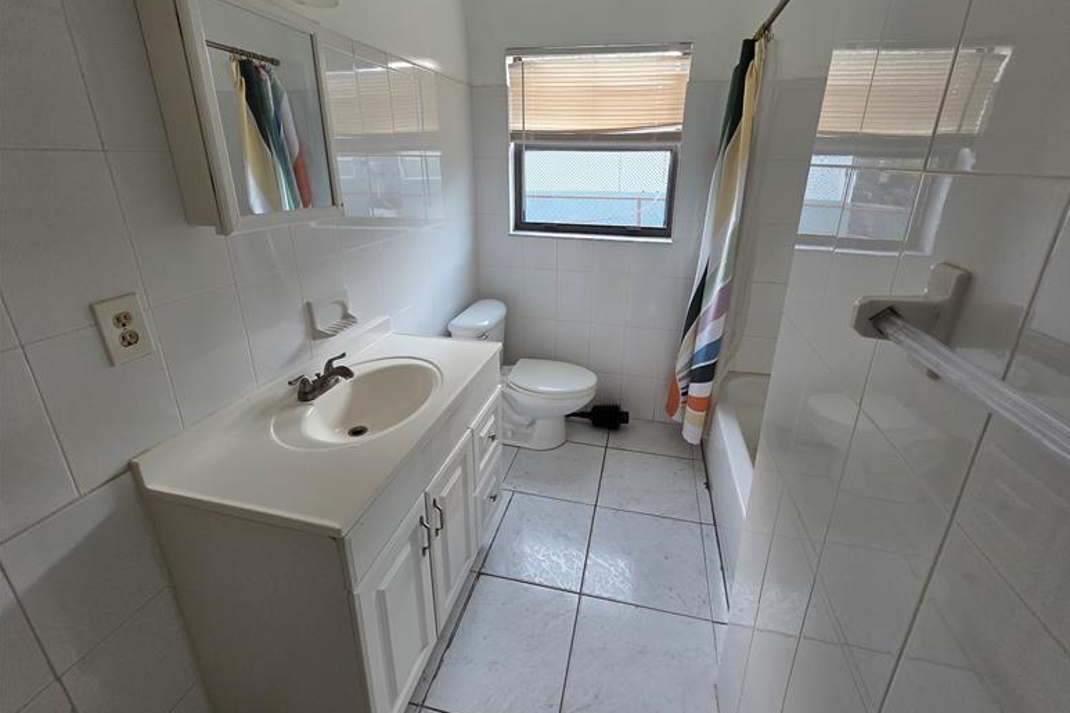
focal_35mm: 14
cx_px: 552
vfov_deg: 80.8
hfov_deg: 104.2
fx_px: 416
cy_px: 313
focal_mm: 2.2
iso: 200
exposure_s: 1/60
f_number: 2.2
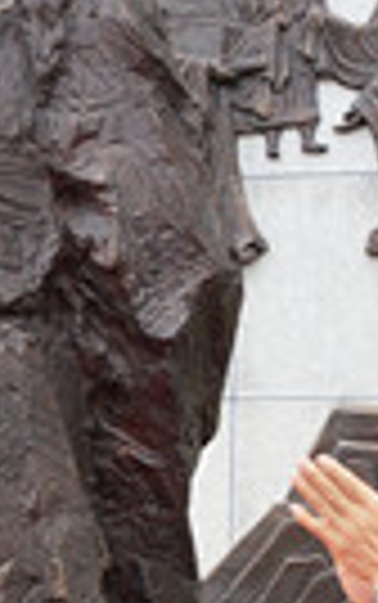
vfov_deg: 13.4
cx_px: -148
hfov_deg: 8.3
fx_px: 2550
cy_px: 560
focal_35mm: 155
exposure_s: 1/60
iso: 200
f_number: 4
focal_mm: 17
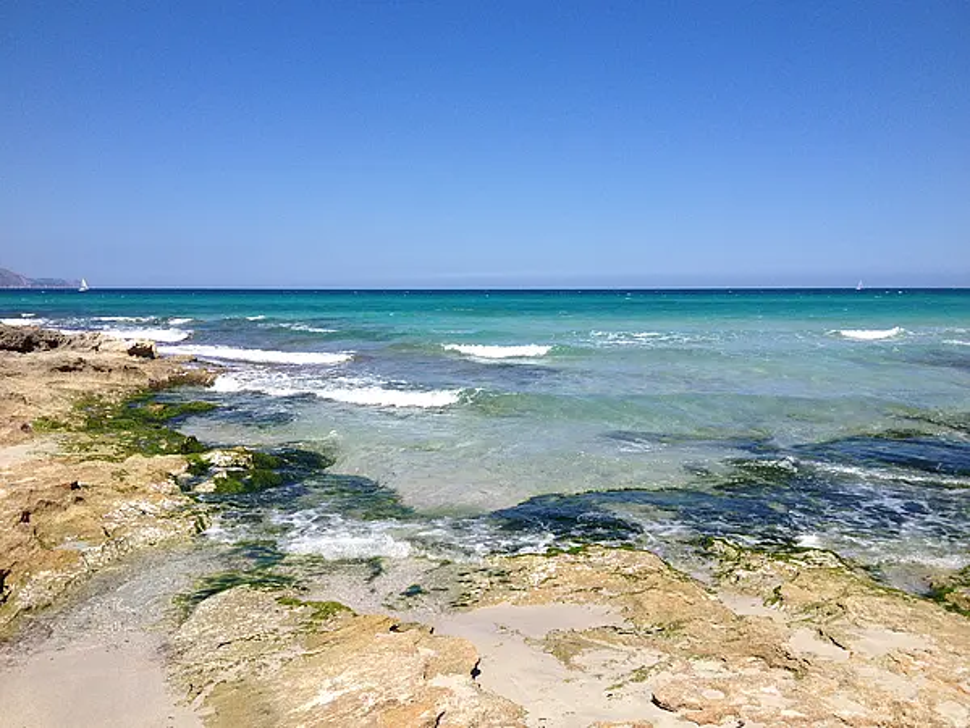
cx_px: 485
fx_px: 981
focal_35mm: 35
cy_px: 364
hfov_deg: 52.6
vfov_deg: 40.7
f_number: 2.4
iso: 50
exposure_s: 1/2404
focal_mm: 4.28
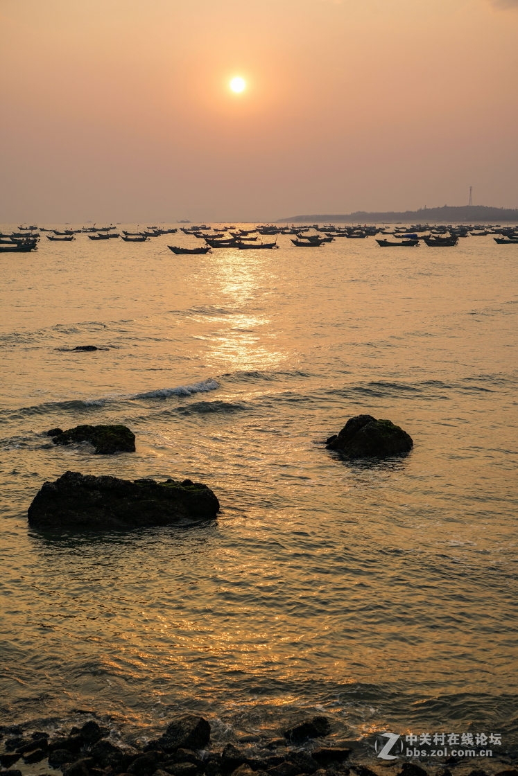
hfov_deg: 24.6
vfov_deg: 36.2
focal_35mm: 55
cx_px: 259
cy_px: 388
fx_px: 1187
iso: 100
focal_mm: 55
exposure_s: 1/200
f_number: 7.1
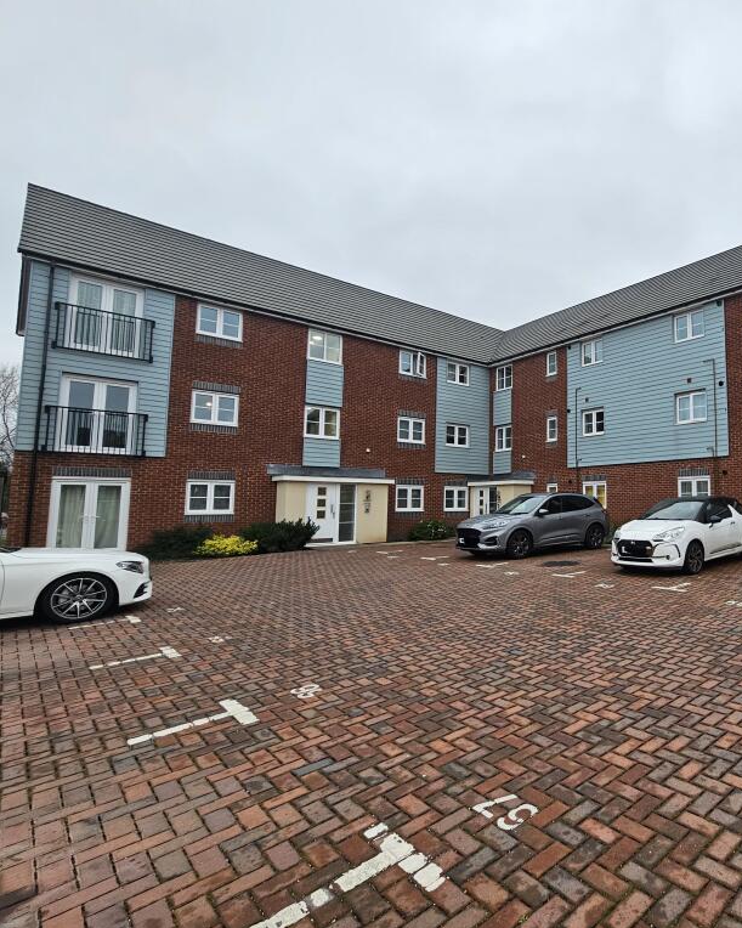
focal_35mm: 17
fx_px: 467
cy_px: 464
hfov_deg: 69.0
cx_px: 601
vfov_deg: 89.6
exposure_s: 1/204
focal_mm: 2.2
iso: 50
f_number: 2.2
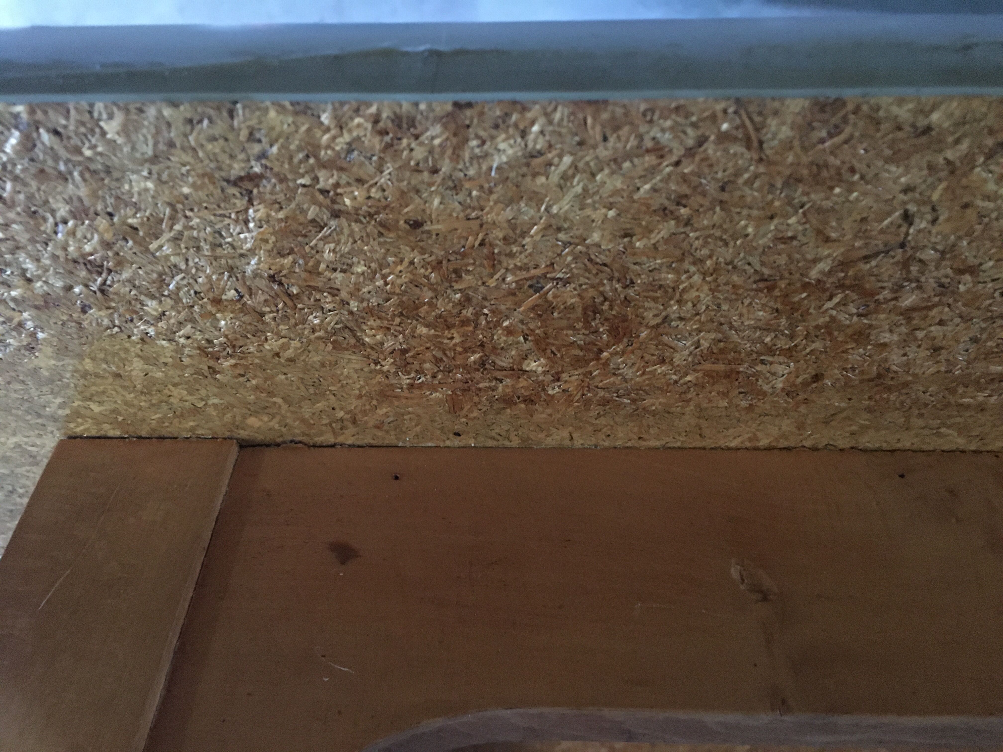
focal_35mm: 29
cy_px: 376
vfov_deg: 48.2
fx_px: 840
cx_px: 502
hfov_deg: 61.7
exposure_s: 1/17
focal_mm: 4.15
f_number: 2.2
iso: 500
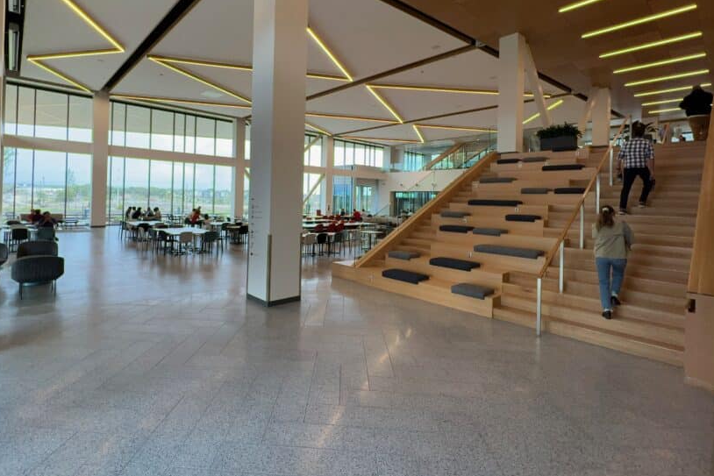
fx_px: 337
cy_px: 195
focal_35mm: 17
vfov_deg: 69.9
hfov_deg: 92.9
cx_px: 318
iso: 50
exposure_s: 1/60
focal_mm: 1.57
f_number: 1.8
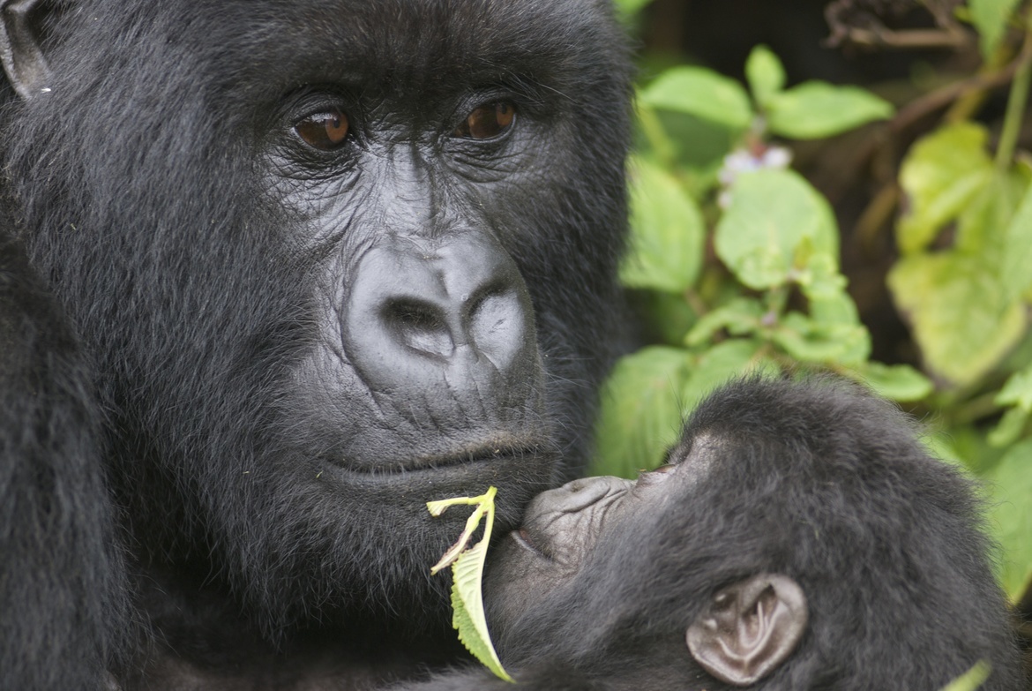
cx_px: 516
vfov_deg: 6.3
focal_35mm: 218
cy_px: 346
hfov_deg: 9.5
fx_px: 6242
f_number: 2.8
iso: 200
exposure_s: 1/125
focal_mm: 145
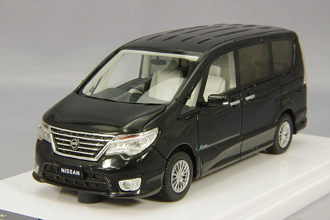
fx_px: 1027
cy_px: 110
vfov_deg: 12.2
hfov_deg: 18.3
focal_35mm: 112
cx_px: 165
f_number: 32
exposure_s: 1/1.25
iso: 400
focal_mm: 75
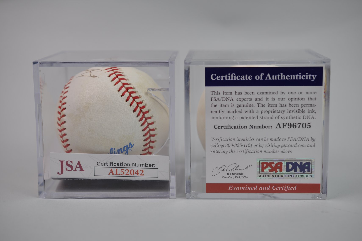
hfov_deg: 33.4
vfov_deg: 22.6
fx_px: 603
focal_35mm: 60
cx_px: 181
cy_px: 120
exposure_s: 1/60
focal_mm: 40
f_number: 4
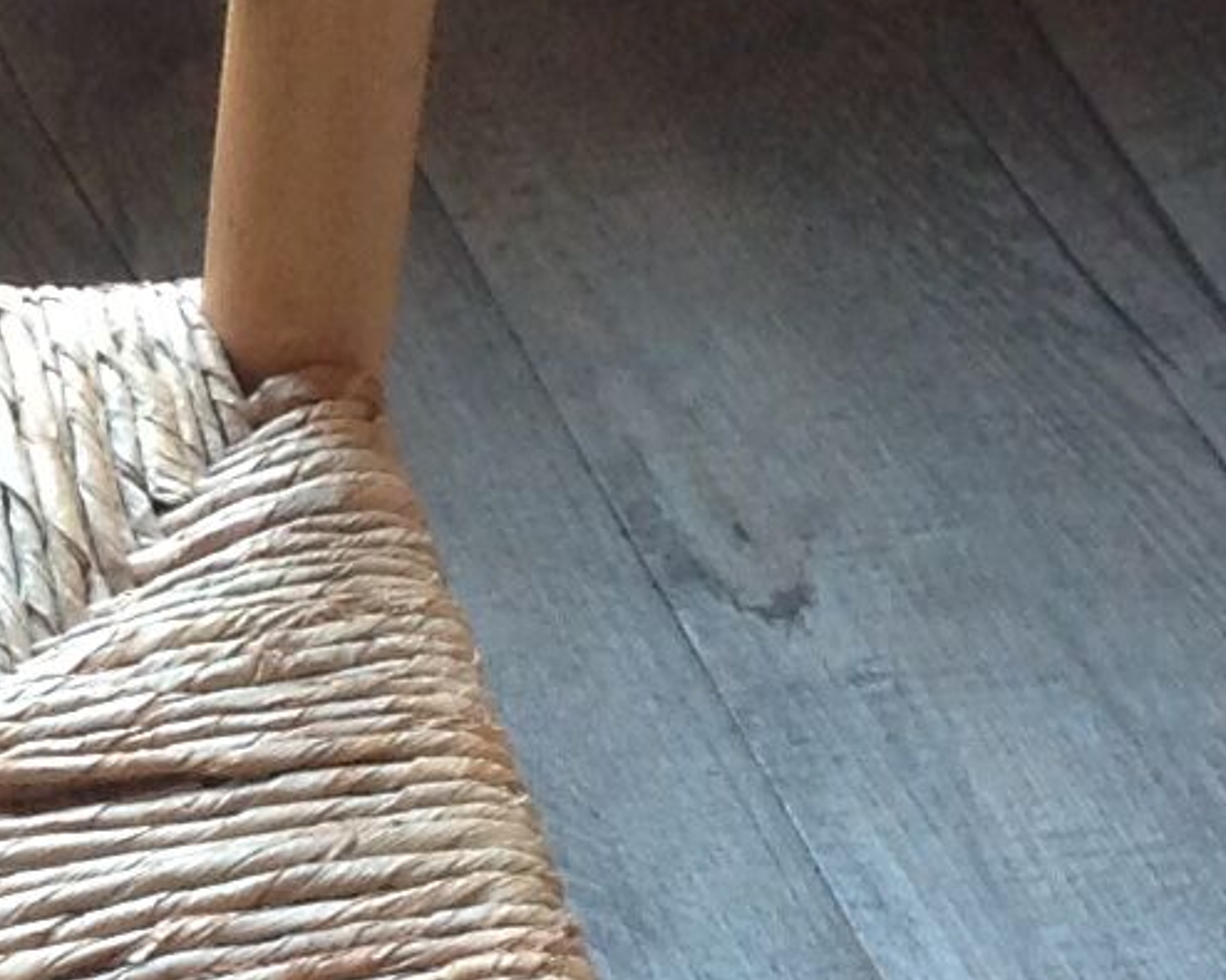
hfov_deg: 10.6
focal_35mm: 179
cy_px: 747
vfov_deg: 8.6
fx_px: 6494
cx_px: -263
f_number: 2.4
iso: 100
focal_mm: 4.28
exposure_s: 1/15
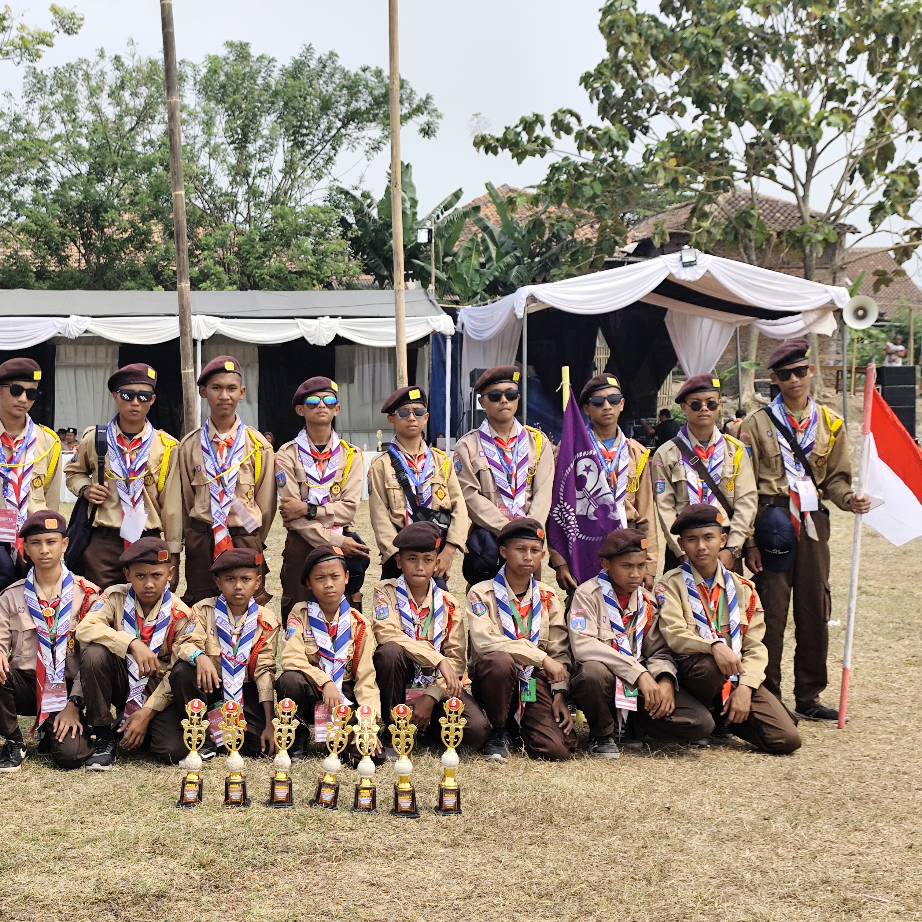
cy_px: 464
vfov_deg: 31.1
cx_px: 303
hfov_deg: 30.8
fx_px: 1657
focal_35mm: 55
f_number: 1.65
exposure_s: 1/787
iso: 50
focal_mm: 6.14
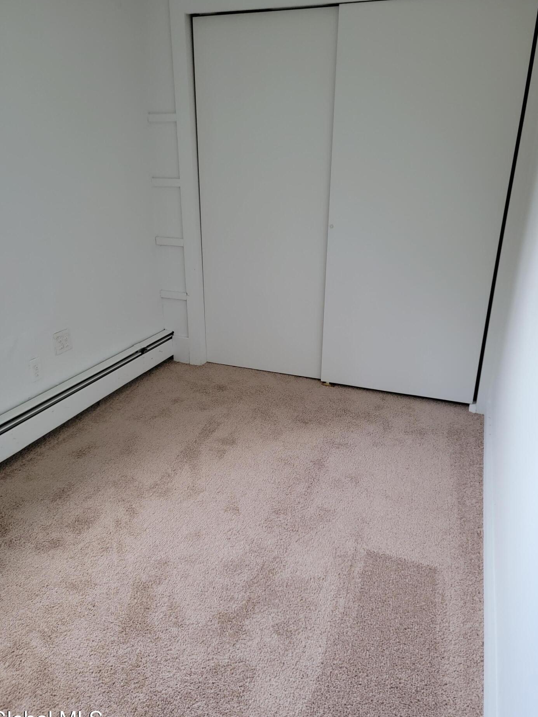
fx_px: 539
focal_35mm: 26
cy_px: 367
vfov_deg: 67.3
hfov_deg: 53.1
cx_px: 279
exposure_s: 1/120
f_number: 1.8
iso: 320
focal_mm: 6.7
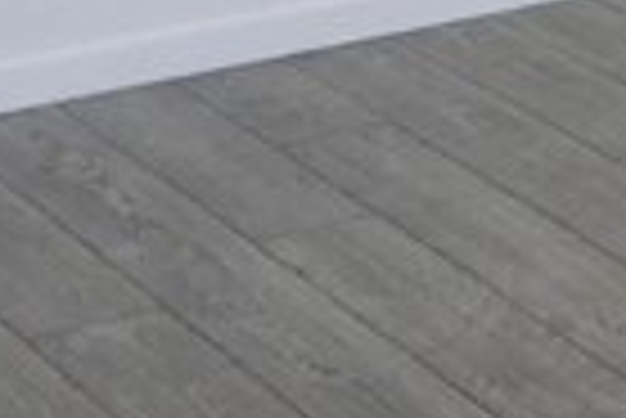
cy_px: -418
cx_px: 1126
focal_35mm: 184
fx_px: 3203
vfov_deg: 7.2
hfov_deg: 10.5
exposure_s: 1/60
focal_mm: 4.3
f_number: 3.3
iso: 125
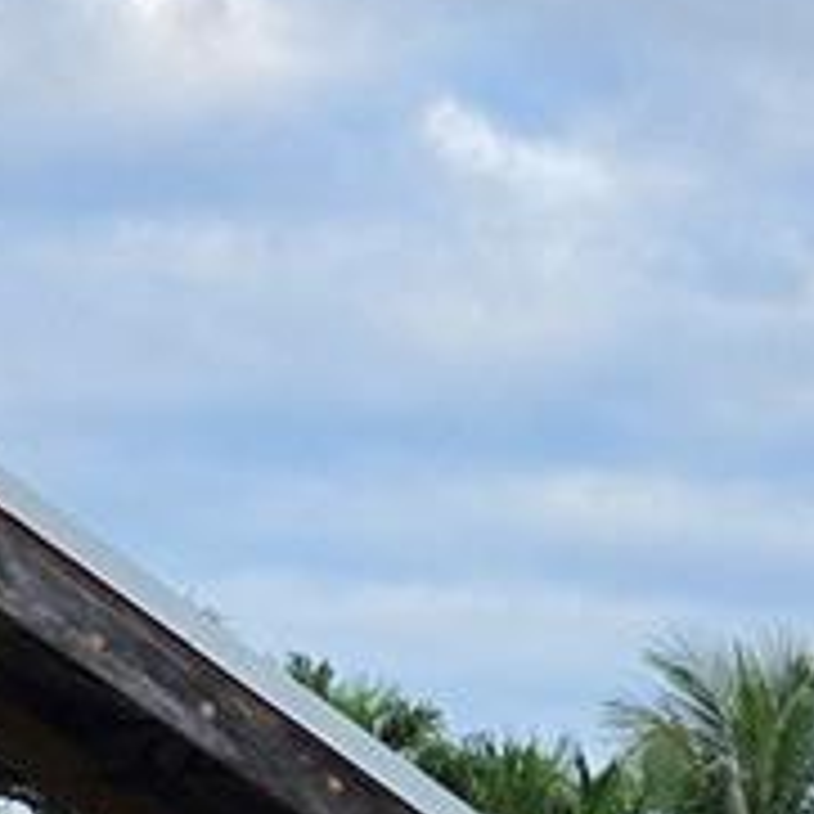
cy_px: 2199
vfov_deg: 10.4
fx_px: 3592
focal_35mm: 135
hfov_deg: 12.8
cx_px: 769
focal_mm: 6.3
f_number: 1.7
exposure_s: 1/359
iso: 40
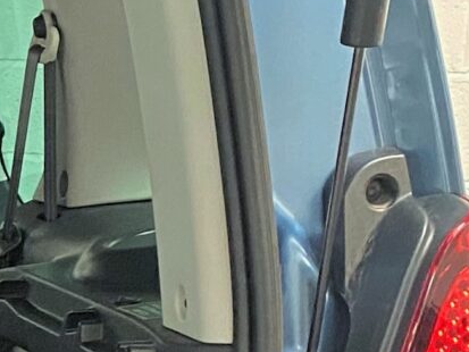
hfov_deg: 11.0
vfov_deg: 8.8
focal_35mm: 161
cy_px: 653
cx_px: -527
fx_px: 2182
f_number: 1.8
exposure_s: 1/50
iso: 400
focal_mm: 4.25
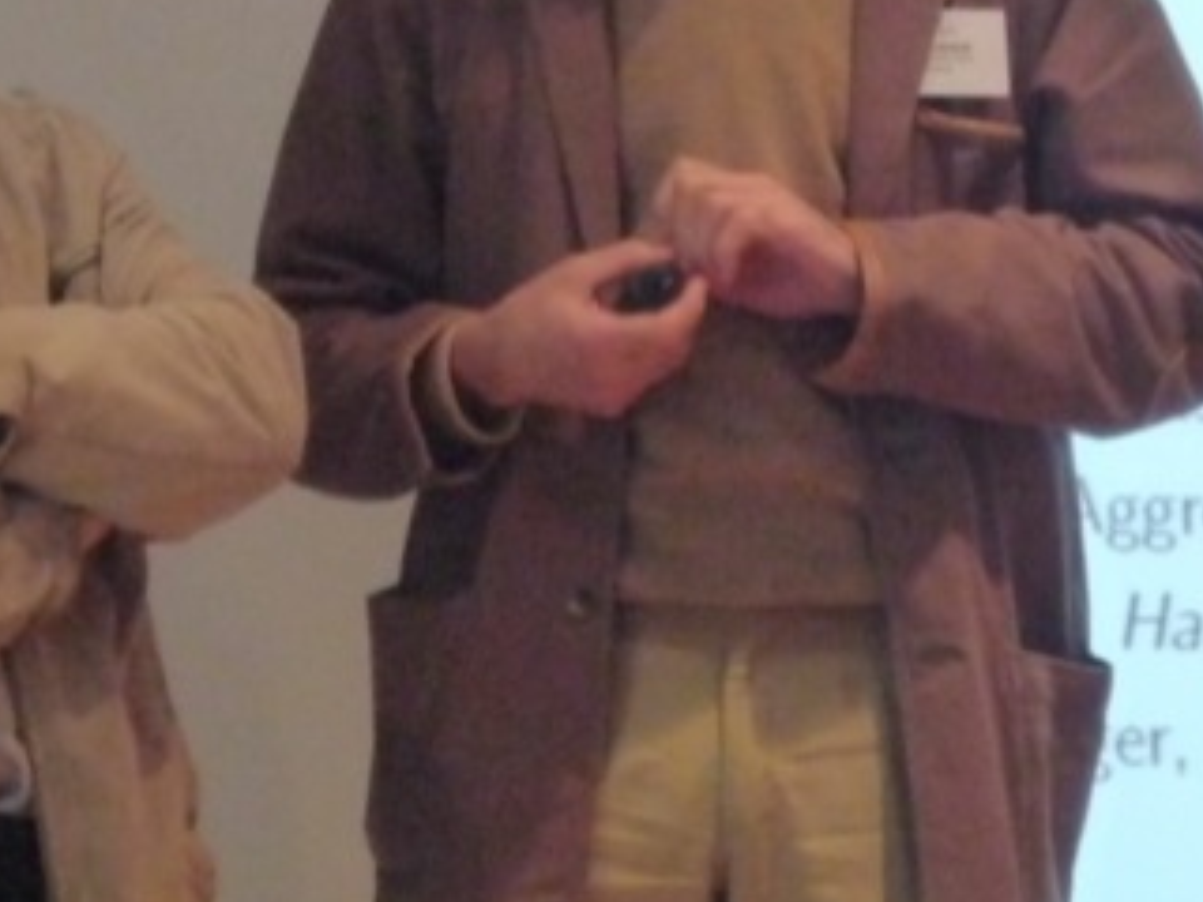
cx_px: 323
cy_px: 274
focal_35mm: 208
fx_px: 7229
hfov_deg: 9.5
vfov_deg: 7.1
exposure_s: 1/15
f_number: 4.9
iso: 800
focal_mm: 12.2
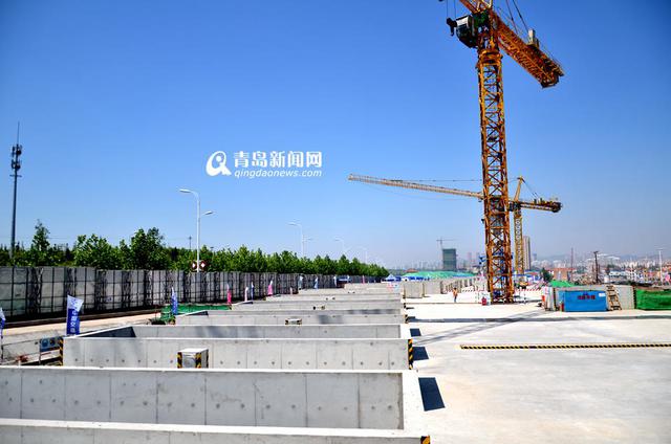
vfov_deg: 47.7
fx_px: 502
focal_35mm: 27
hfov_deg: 67.5
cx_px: 336
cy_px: 222
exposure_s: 1/1600
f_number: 3.5
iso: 100
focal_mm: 18
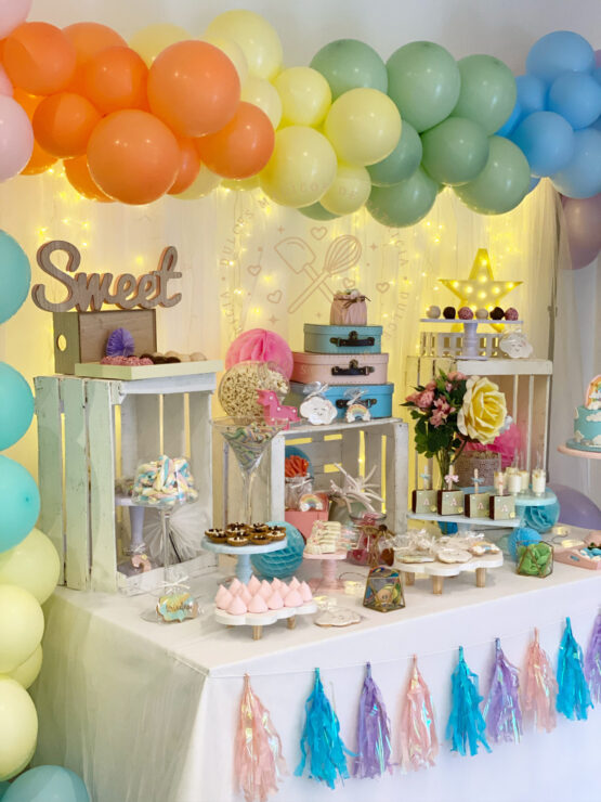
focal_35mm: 52
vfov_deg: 36.8
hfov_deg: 28.0
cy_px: 401
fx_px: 1204
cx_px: 300
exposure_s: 1/100
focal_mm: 6
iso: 250
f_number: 2
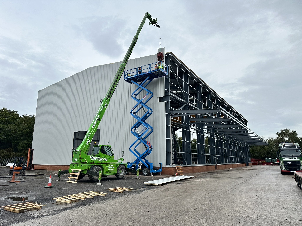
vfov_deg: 56.8
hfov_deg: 71.6
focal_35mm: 24
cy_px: 113
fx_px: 209
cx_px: 151
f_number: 1.78
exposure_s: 1/2809
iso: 80
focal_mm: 6.86
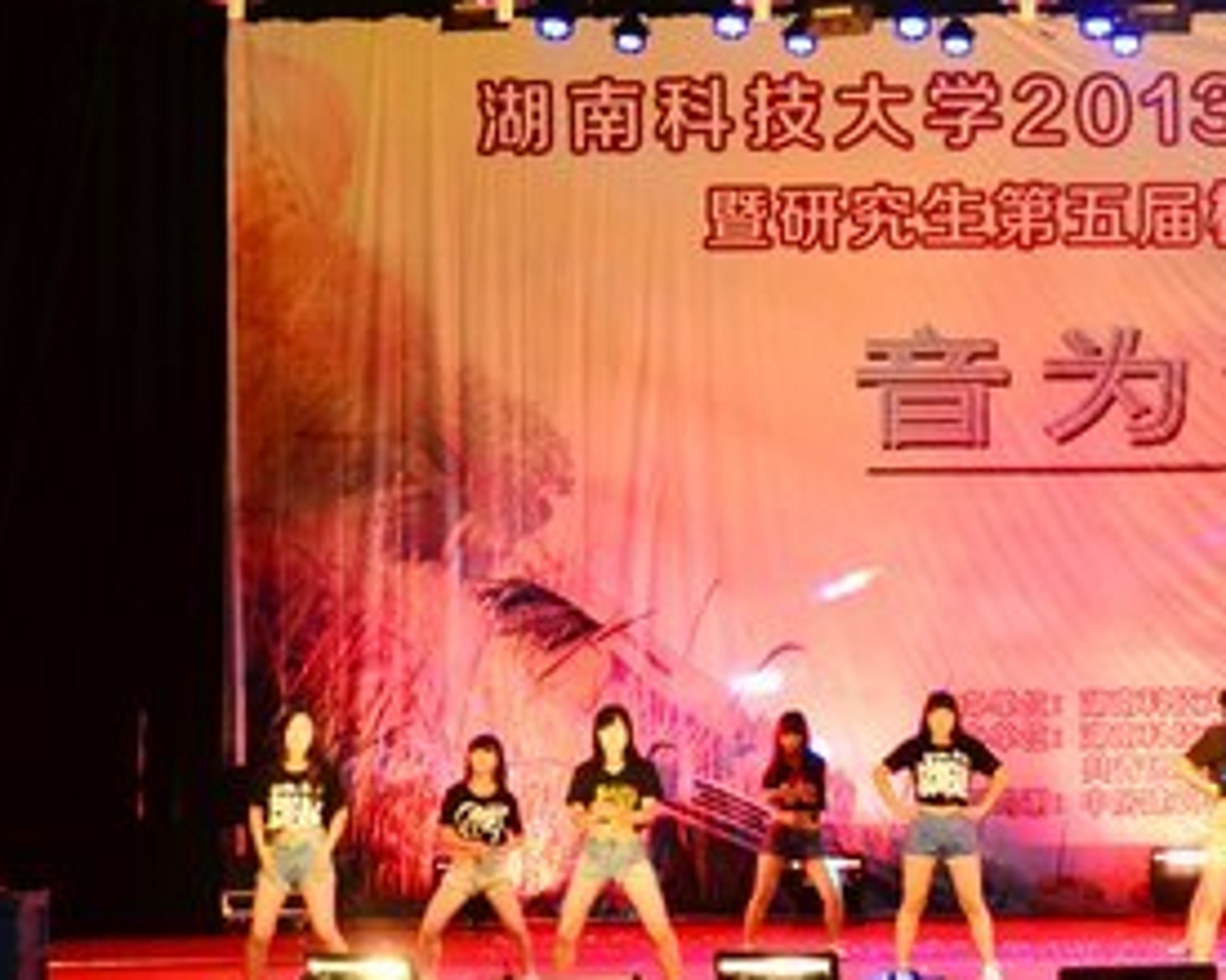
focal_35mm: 92
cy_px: 365
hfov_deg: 20.1
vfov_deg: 16.7
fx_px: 3338
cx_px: 1239
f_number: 4.5
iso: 1250
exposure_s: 1/50
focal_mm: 30
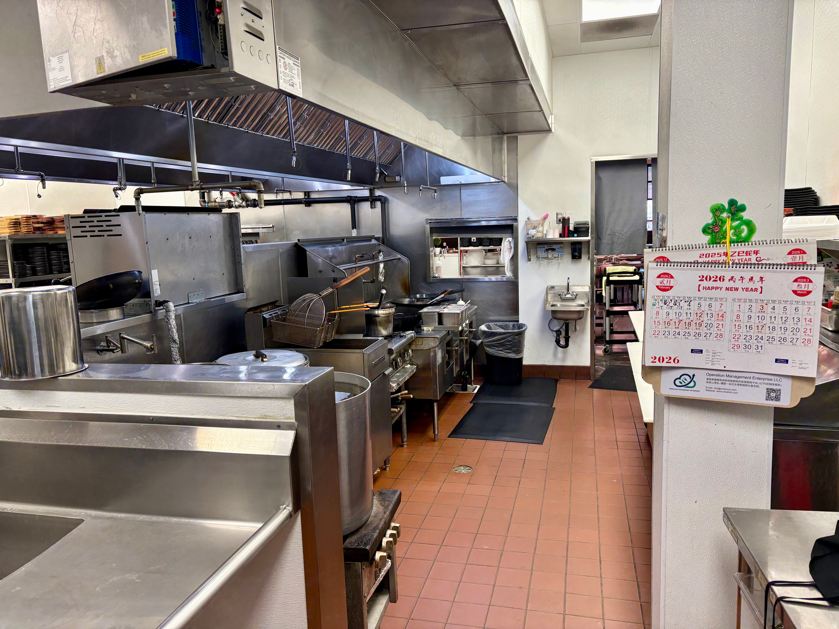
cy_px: 314
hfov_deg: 67.3
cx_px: 420
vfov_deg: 53.1
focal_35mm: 26
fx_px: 630
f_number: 1.6
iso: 125
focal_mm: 5.96
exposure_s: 1/60
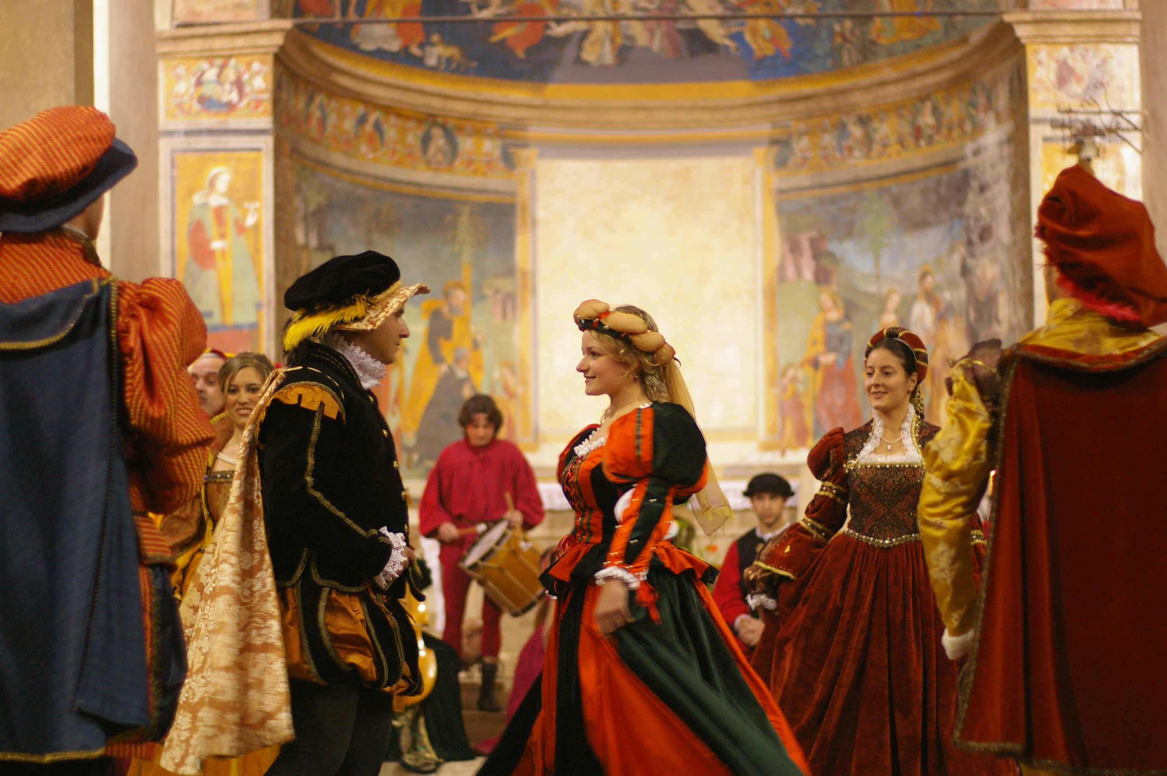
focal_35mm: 75
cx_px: 584
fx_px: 2429
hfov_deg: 27.0
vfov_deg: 18.1
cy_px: 388
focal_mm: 50
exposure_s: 1/60
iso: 800
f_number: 1.7
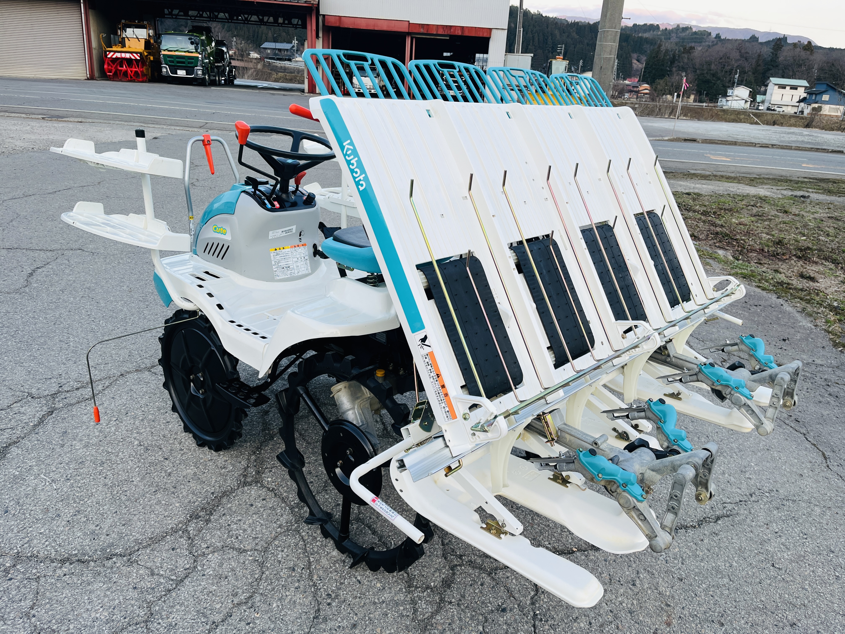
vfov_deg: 53.1
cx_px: 422
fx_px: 635
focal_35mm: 26
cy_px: 317
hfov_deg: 67.3
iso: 32
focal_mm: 5.1
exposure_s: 1/141
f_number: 1.6
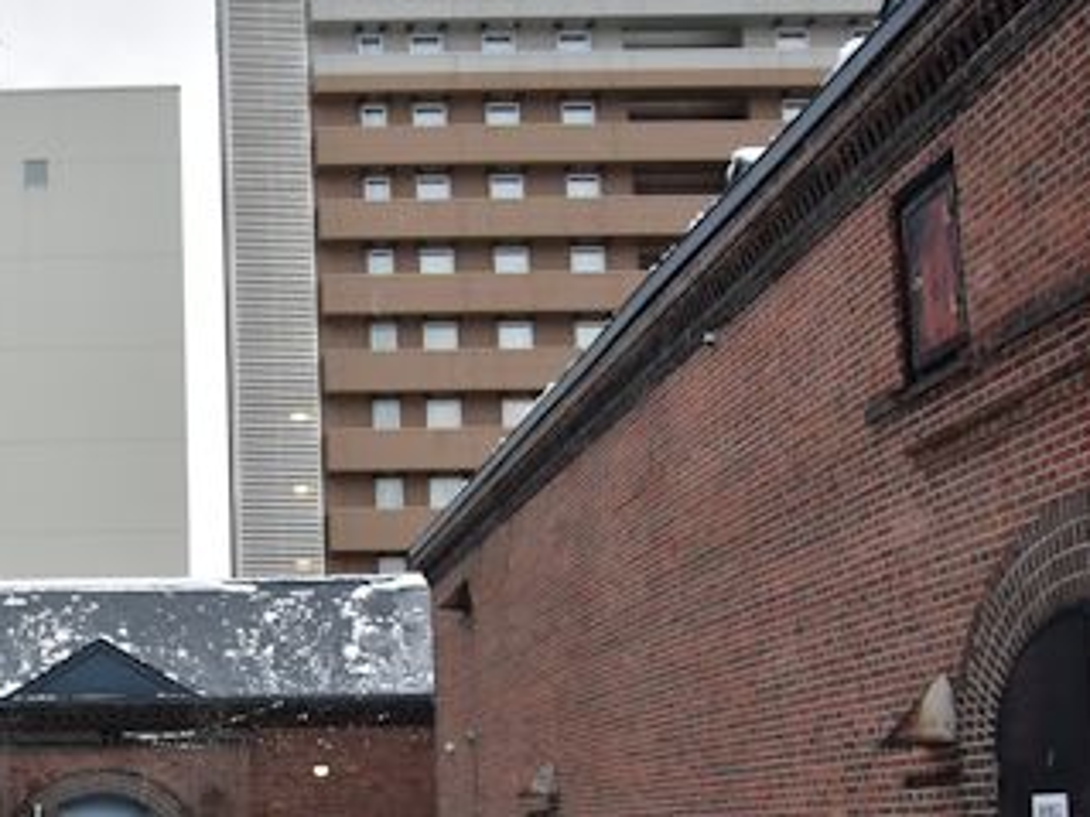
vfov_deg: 26.2
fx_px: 1731
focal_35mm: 55
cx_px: -5
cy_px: 605
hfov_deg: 32.1
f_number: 4.5
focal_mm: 18
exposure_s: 1/80
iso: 800
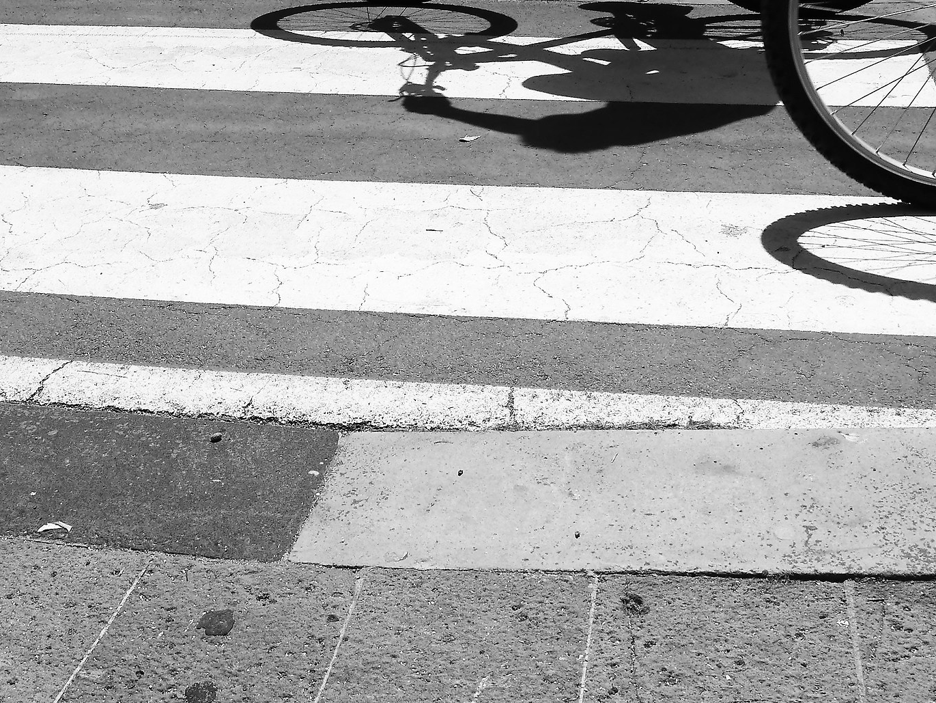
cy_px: 128
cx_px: 417
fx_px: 1325
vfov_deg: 29.0
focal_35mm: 49
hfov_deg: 38.9
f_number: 10
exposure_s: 1/800
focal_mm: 14
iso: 200
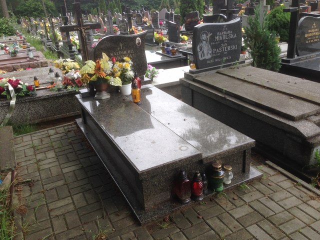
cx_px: 160
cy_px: 120
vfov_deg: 42.9
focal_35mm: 33
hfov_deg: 55.4
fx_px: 305
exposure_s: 1/198
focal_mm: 4.12
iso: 50
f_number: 2.4
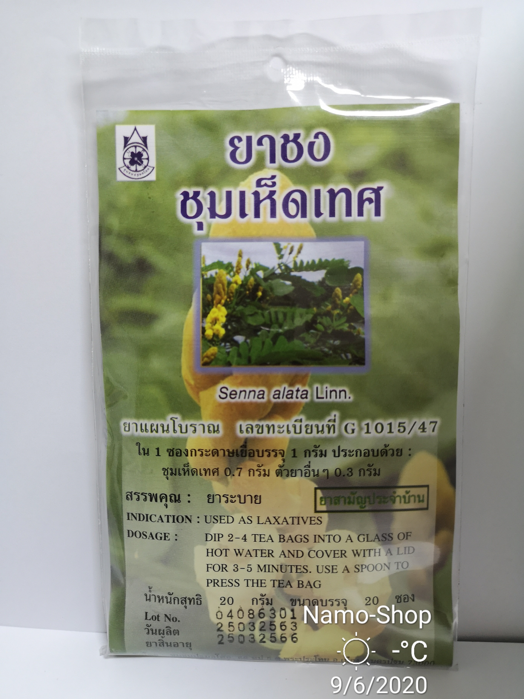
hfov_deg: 51.4
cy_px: 350
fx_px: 545
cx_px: 262
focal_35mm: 27
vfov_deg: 65.3
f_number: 1.8
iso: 200
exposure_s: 1/33.3
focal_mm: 3.95
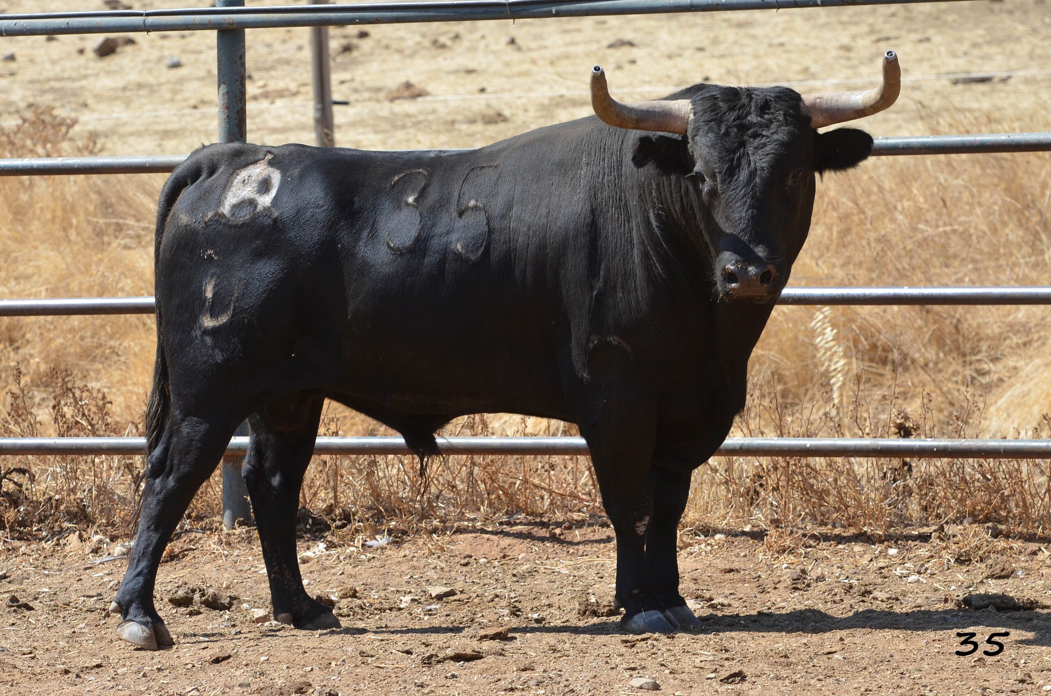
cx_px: 526
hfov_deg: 11.3
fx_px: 5332
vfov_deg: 7.5
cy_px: 348
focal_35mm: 183
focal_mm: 122
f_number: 5
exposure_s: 1/1250
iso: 400
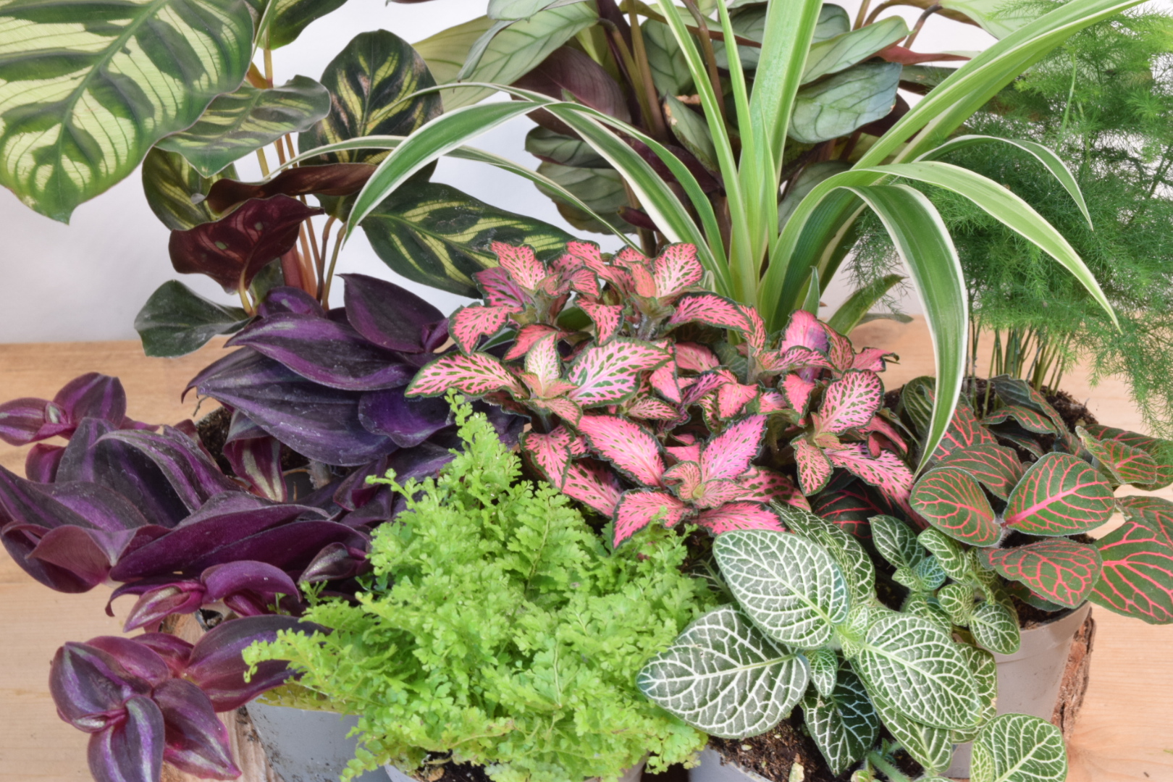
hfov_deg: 35.1
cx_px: 586
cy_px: 391
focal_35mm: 57
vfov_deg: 23.8
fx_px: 1857
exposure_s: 1/2.5
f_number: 25
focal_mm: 38
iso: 640
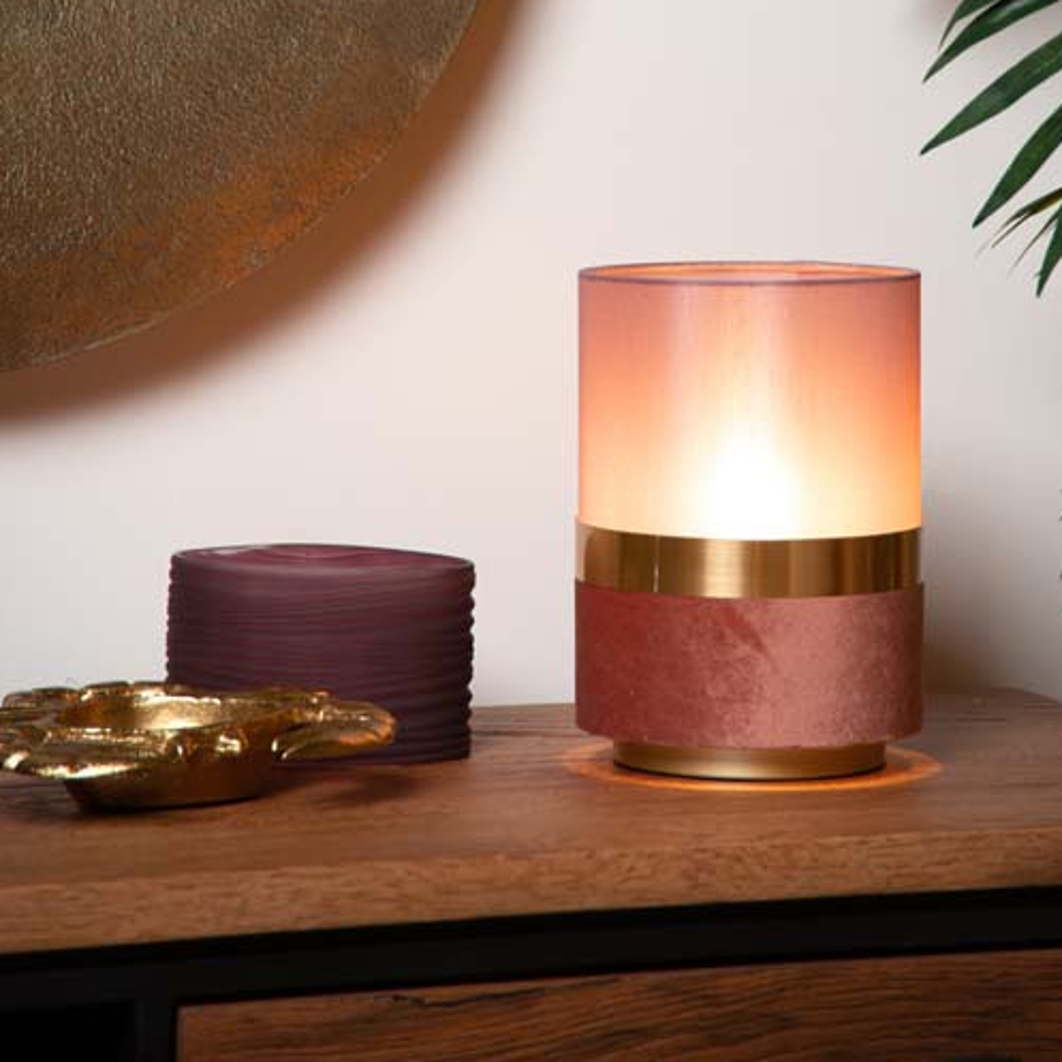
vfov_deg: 11.3
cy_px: 333
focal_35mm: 154
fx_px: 5345
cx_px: 533
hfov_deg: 11.3
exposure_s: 1/20
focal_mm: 120
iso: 160
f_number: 6.3
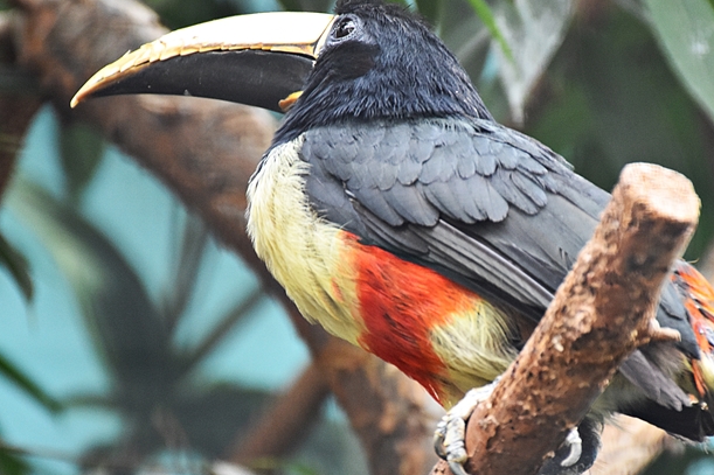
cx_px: 430
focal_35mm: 327
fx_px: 6483
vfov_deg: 4.2
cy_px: 256
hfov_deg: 6.3
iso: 1400
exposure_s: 1/60
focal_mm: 130
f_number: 5.6
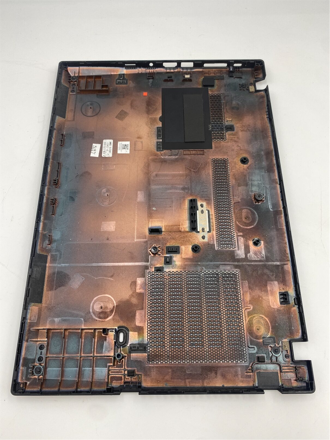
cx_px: 165
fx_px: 330
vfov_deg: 67.3
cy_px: 220
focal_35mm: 26
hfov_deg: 53.1
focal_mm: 4.25
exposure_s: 1/120
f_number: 1.8
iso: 40
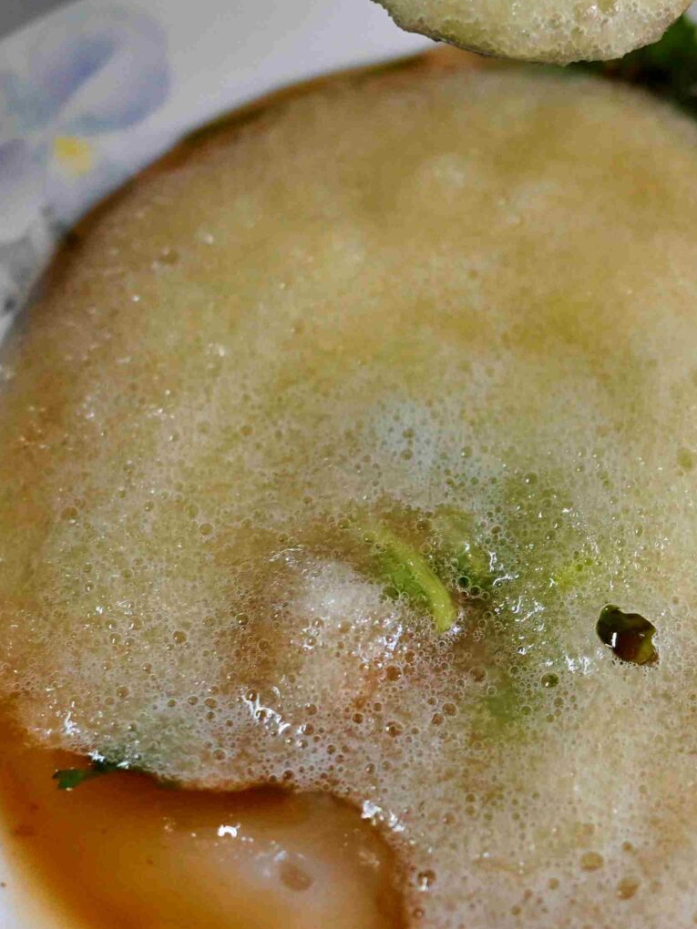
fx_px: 4859
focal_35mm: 181
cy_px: 563
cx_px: 736
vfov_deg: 10.9
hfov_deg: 8.2
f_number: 3.2
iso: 450
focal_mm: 50
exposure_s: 1/160
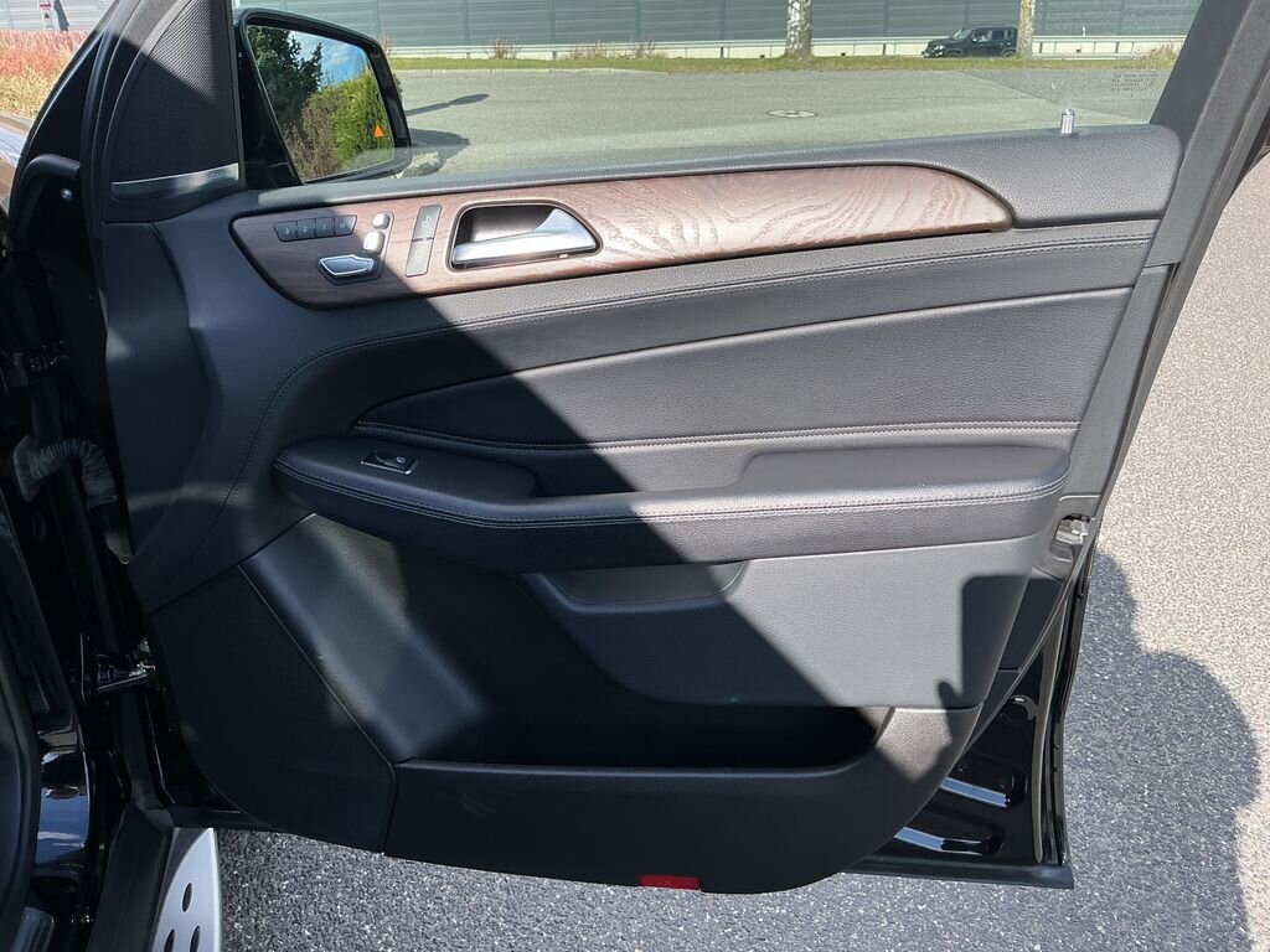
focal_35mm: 29
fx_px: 1064
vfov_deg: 48.2
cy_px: 476
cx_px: 635
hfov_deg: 61.7
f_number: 1.8
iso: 25
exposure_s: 1/482
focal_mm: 3
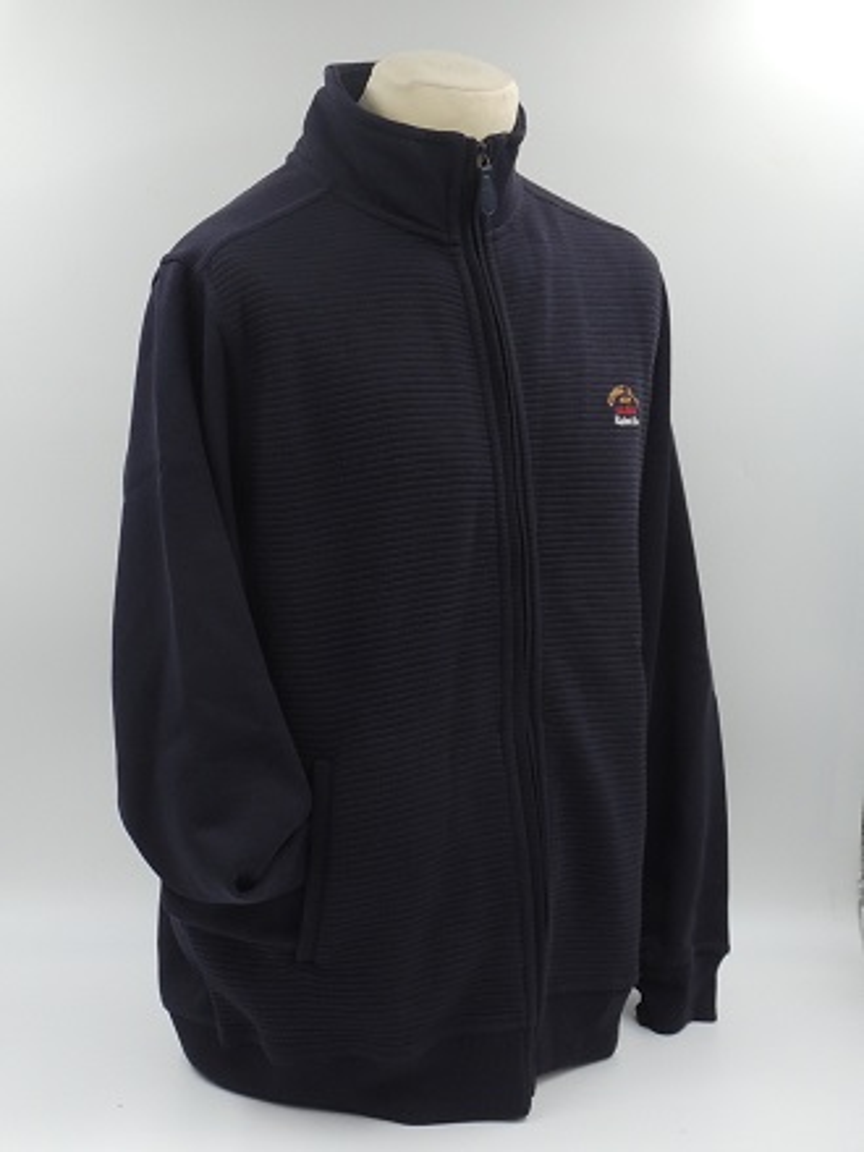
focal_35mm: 33
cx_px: 432
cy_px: 576
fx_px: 1098
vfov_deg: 55.4
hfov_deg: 42.9
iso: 100
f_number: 3.2
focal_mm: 5.8
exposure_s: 1/50
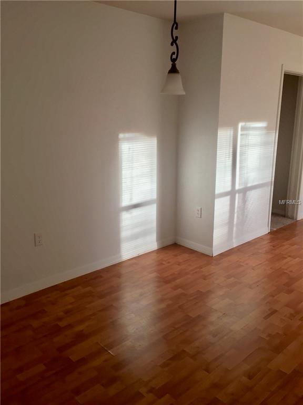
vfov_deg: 61.7
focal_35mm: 29
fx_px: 338
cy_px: 202
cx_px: 152
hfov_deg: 48.2
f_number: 2.2
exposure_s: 1/120
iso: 50
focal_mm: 4.15
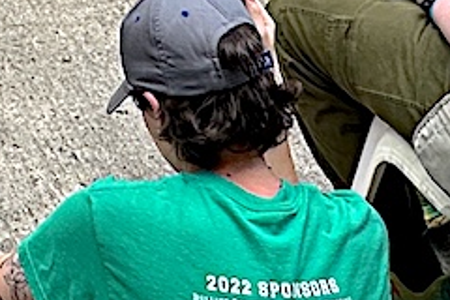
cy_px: -471
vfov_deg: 11.2
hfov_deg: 19.3
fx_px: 1212
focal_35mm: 97
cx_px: -148
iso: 40
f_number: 2.2
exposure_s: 1/703
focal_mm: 2.22
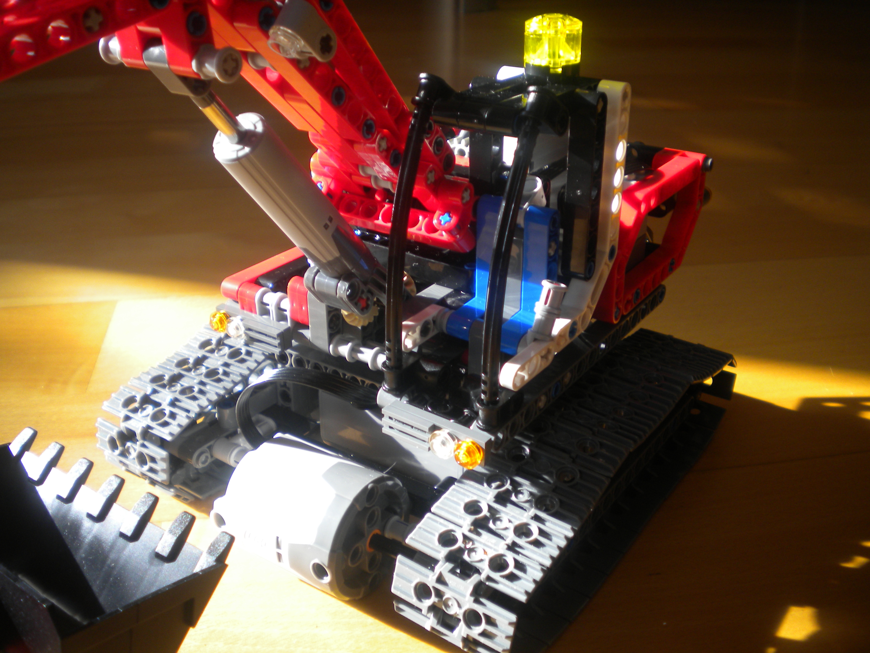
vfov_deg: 40.7
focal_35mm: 35
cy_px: 326
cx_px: 435
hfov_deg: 52.6
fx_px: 880
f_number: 3.1
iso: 80
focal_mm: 6.3
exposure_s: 1/61.8
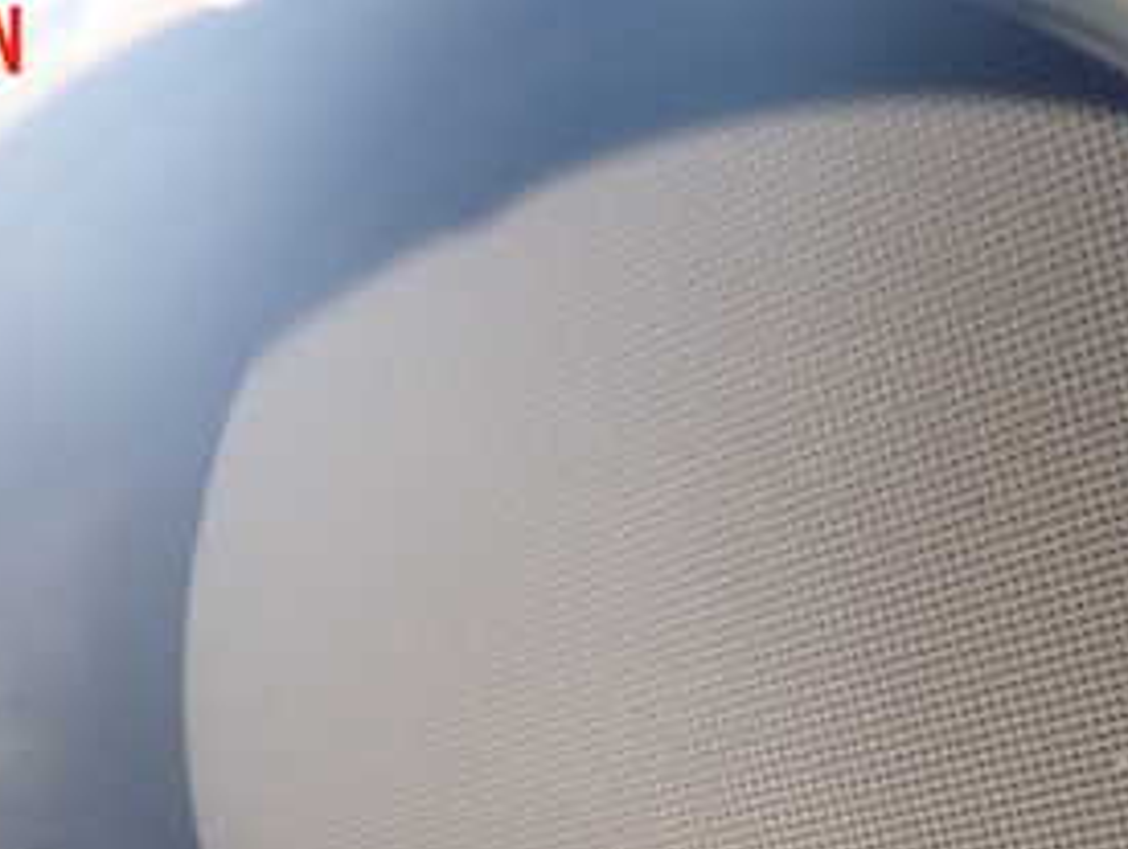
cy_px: 919
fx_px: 1990
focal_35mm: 61
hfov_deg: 31.6
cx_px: 509
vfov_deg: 22.8
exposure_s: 1/40
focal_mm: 5.05
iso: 200
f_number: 2.2
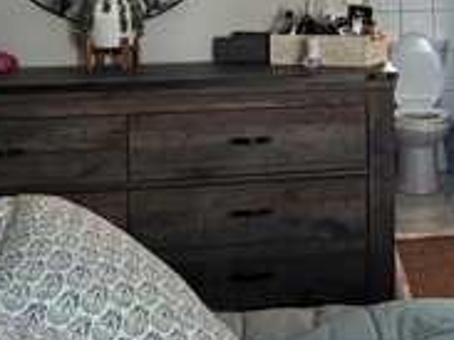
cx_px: 484
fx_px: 1101
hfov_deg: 22.2
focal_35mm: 84
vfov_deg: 17.1
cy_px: -5
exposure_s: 1/60
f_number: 1.78
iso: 400
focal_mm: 6.76
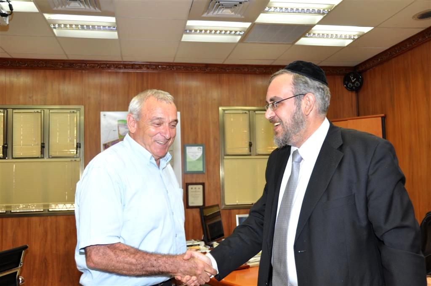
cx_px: 216
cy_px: 143
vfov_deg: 36.8
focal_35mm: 36
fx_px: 430
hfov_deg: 53.2
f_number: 4.5
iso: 400
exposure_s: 1/80
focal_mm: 24
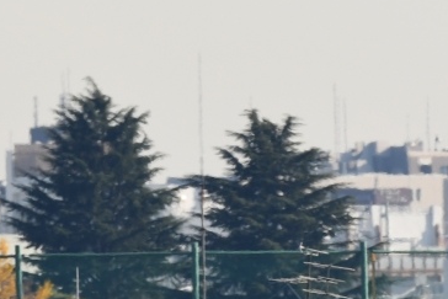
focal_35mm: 2108
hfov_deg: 1.0
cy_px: -46
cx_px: -172
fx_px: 26242
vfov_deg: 0.7
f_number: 8
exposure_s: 1/800
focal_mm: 500
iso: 400
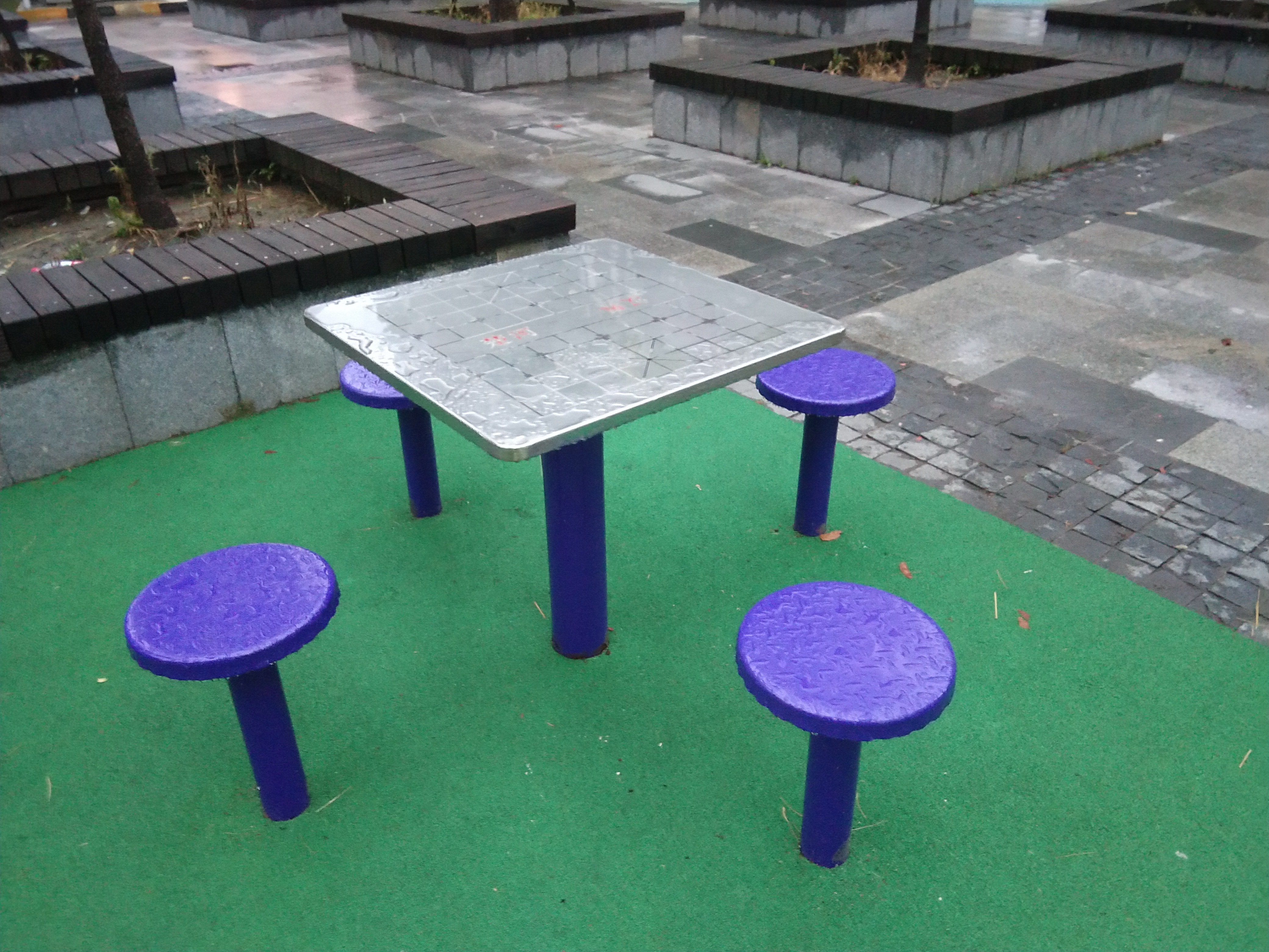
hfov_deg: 58.4
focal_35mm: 31
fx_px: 1136
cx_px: 634
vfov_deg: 45.4
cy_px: 476
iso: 1000
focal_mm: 3.69
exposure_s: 1/16.7
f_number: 2.2
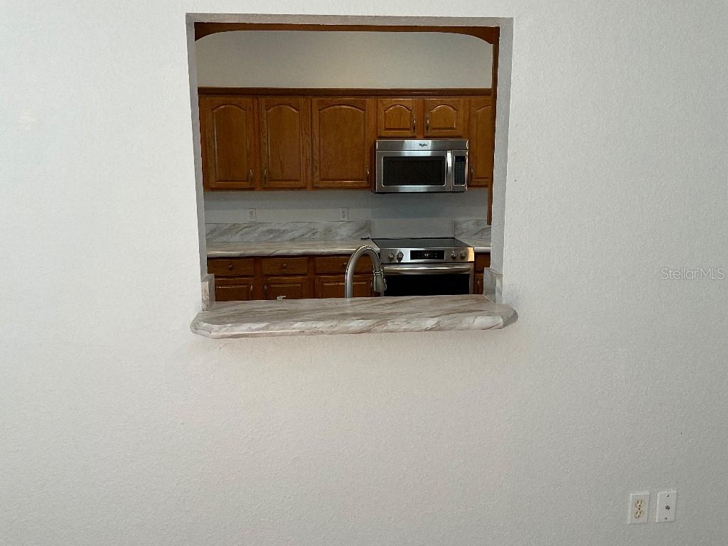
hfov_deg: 61.7
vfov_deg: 48.2
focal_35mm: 29
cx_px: 364
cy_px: 273
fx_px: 610
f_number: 1.8
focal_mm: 3
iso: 64
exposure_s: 1/78
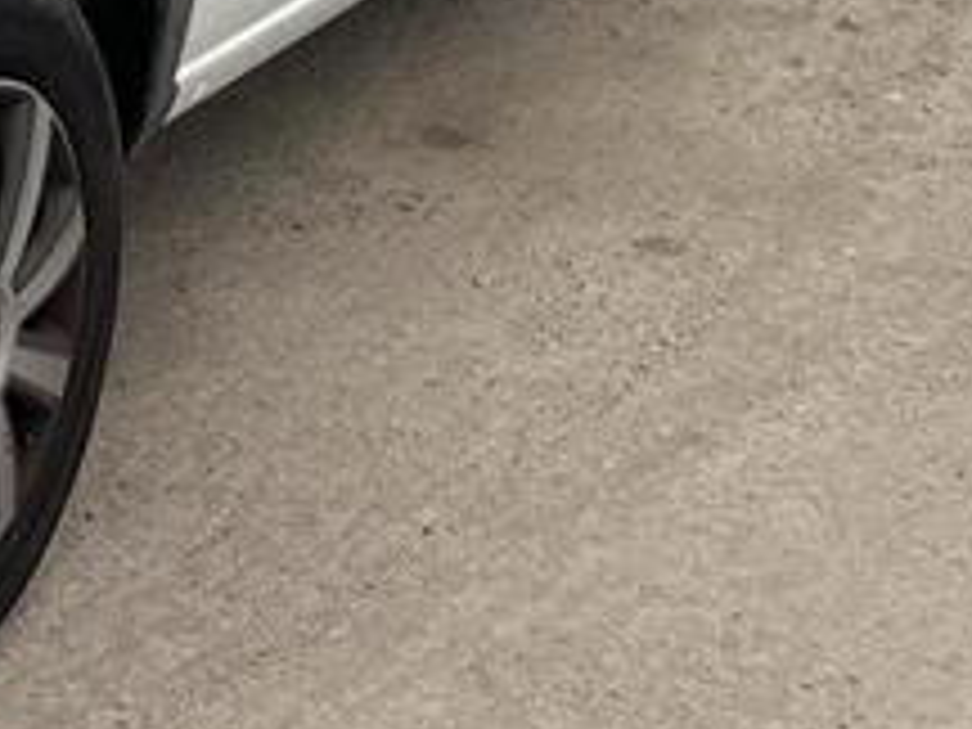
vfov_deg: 12.4
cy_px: -648
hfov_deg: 16.4
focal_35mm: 108
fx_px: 3033
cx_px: -549
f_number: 1.5
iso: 50
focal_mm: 5.7
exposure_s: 1/1009
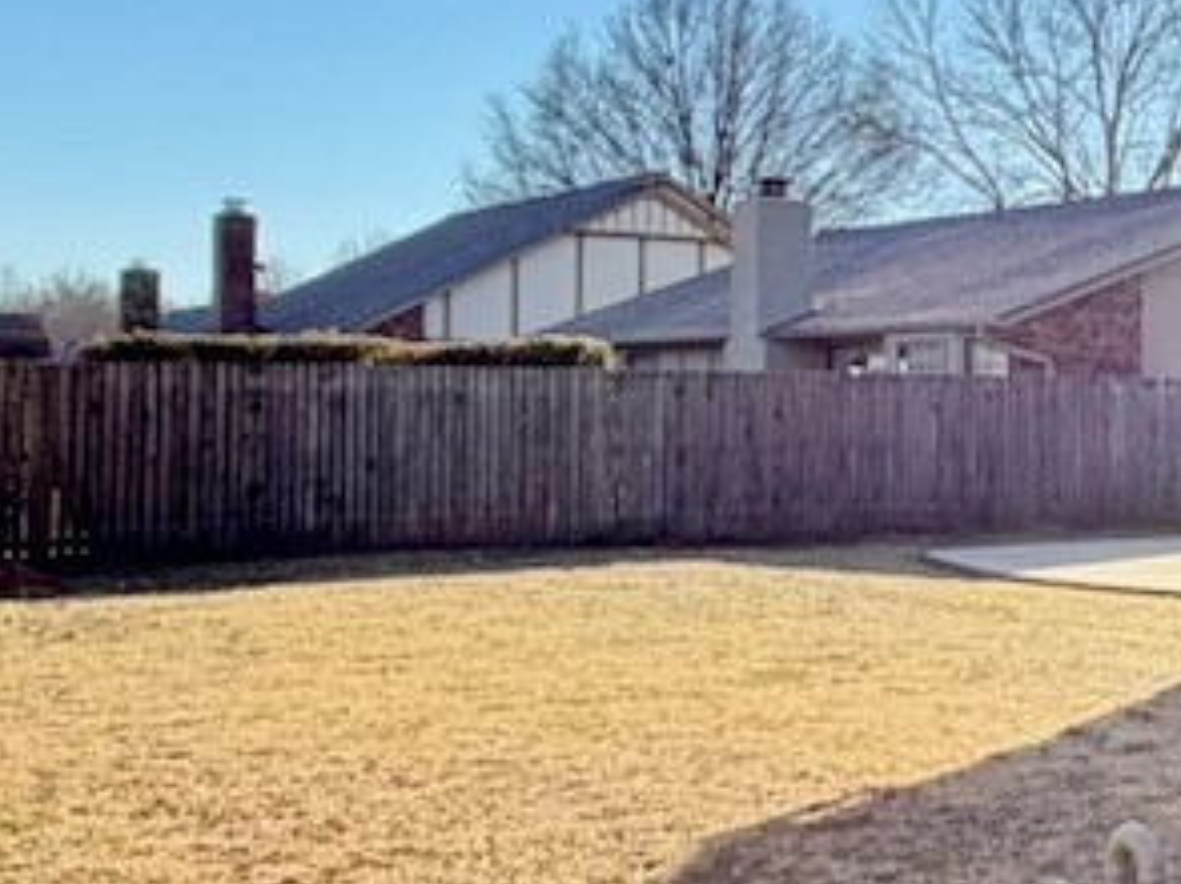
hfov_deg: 26.2
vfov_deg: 24.0
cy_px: 434
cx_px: 1603
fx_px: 2079
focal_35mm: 61
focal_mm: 2.22
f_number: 2.2
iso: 64
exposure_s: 1/502
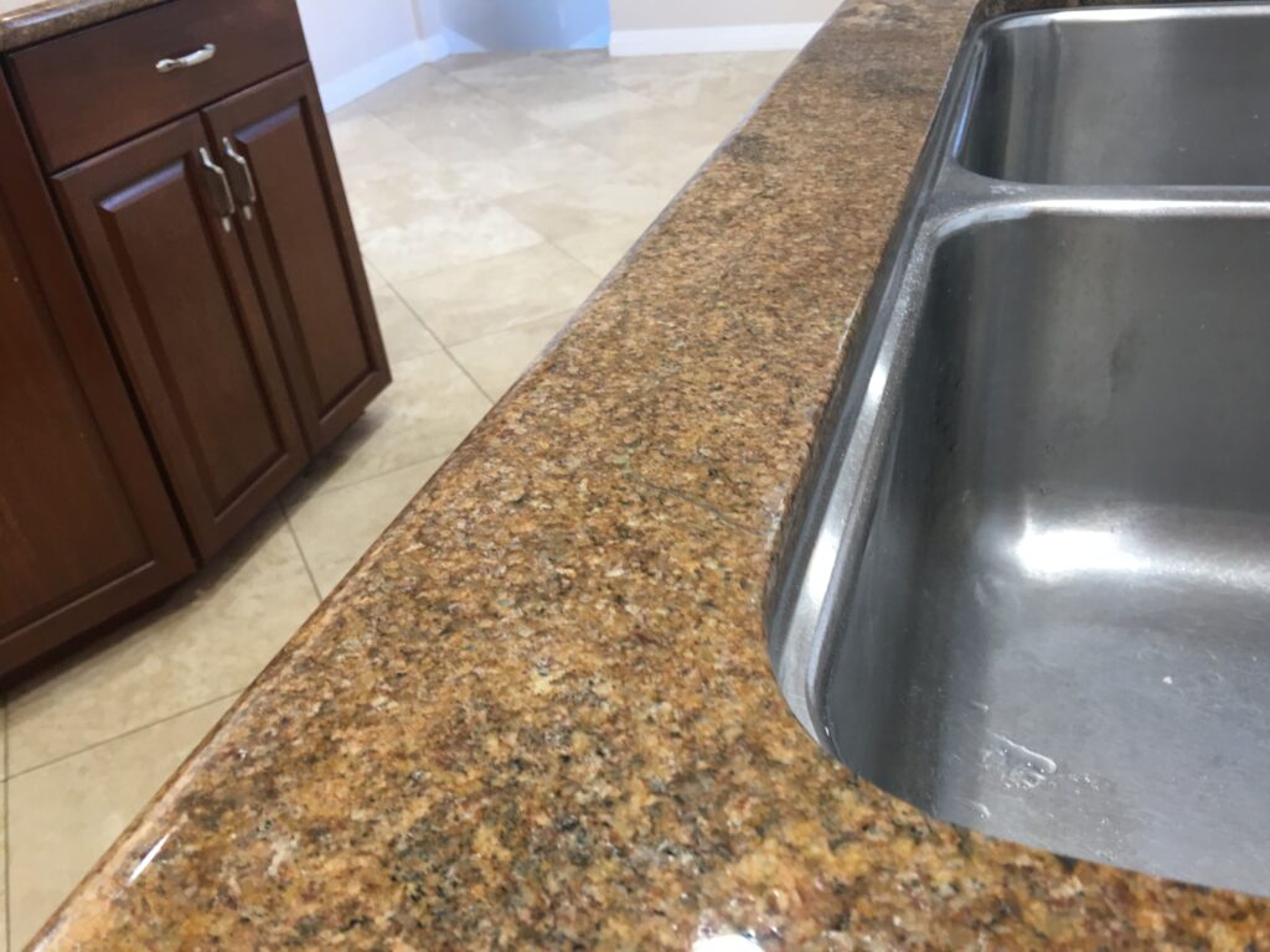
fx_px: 1064
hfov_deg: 61.7
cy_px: 476
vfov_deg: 48.2
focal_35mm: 29
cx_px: 635
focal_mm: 4.15
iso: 32
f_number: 2.2
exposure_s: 1/15
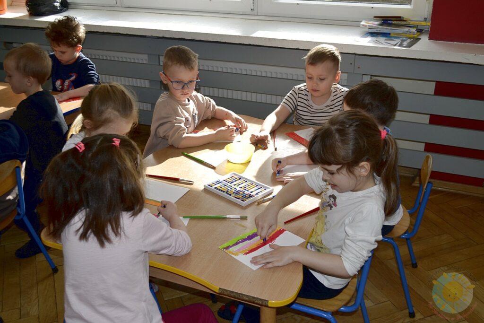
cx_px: 242
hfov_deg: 53.1
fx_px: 484
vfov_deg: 36.9
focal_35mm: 36
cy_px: 162
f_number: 4
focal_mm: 24
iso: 100
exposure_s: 1/125
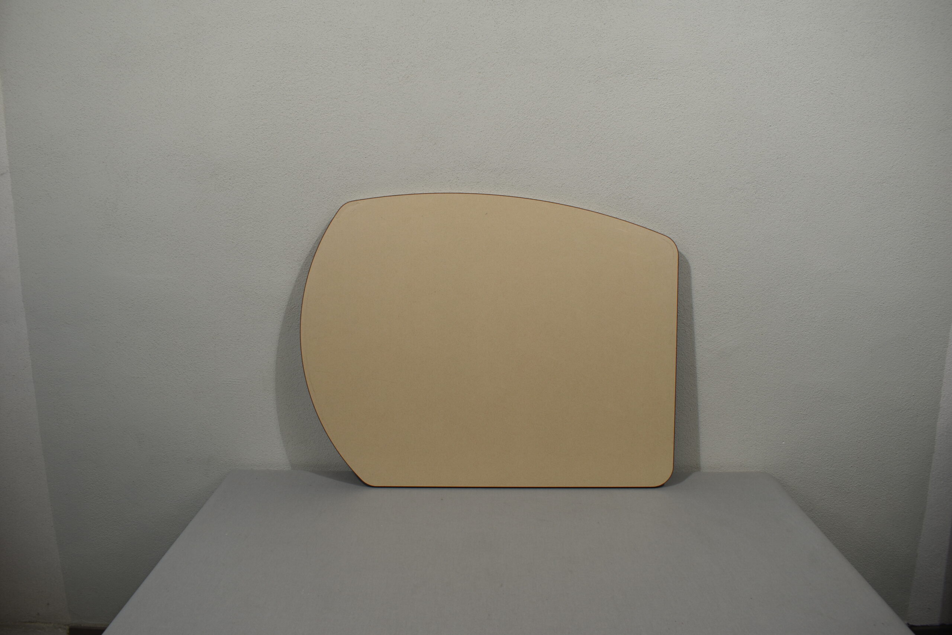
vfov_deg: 47.9
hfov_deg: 67.4
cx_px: 476
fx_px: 714
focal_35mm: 27
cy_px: 318
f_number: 5.6
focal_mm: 18
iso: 250
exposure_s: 1/125
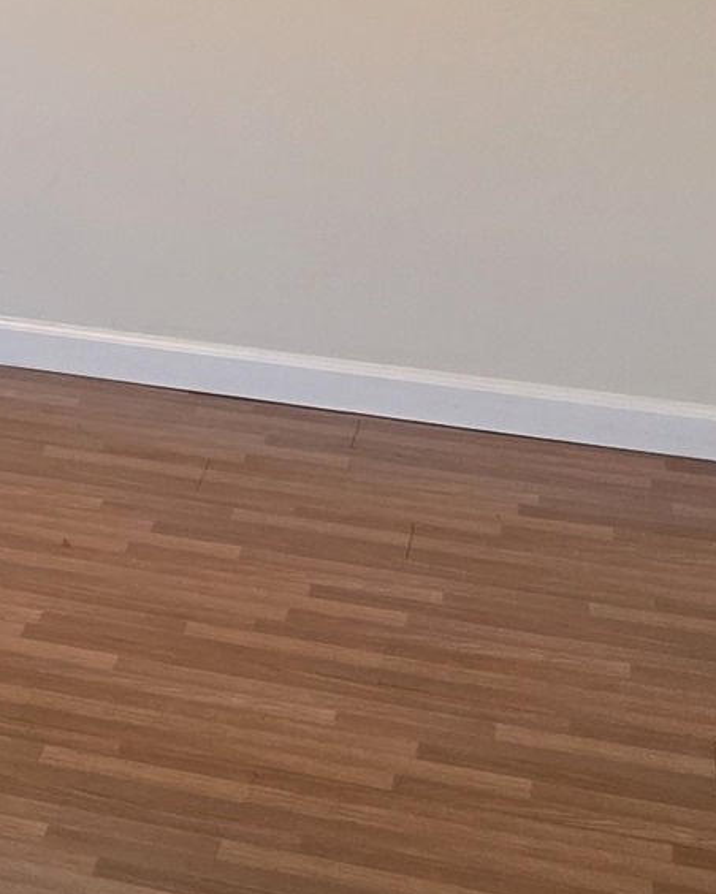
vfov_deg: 14.9
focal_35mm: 122
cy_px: -340
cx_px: -1332
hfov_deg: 10.0
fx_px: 3232
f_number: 1.7
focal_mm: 6.3
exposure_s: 1/120
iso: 250
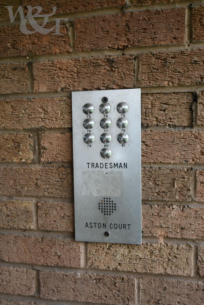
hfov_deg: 43.6
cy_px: 152
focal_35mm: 30
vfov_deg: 61.9
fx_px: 255
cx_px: 102
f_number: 3.5
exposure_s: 1/125
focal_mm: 20
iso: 900
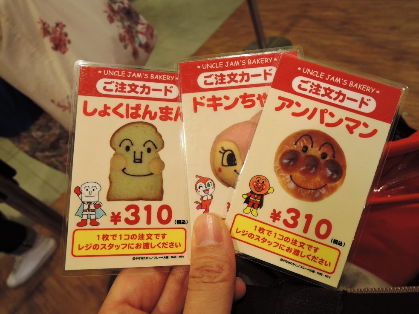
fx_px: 303
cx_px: 218
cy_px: 152
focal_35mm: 25
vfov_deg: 54.9
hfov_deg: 69.4
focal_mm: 5.1
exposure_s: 1/50
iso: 80
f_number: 2.8
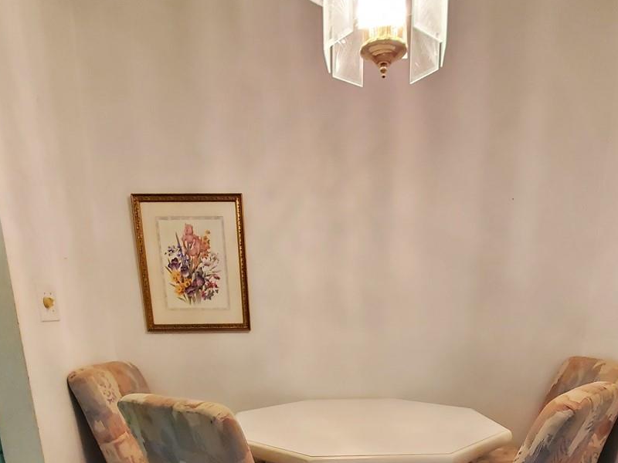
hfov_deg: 67.1
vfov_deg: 46.0
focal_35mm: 26
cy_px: 445
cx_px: 341
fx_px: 464
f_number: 2.2
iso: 250
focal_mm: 1.8
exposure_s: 1/60
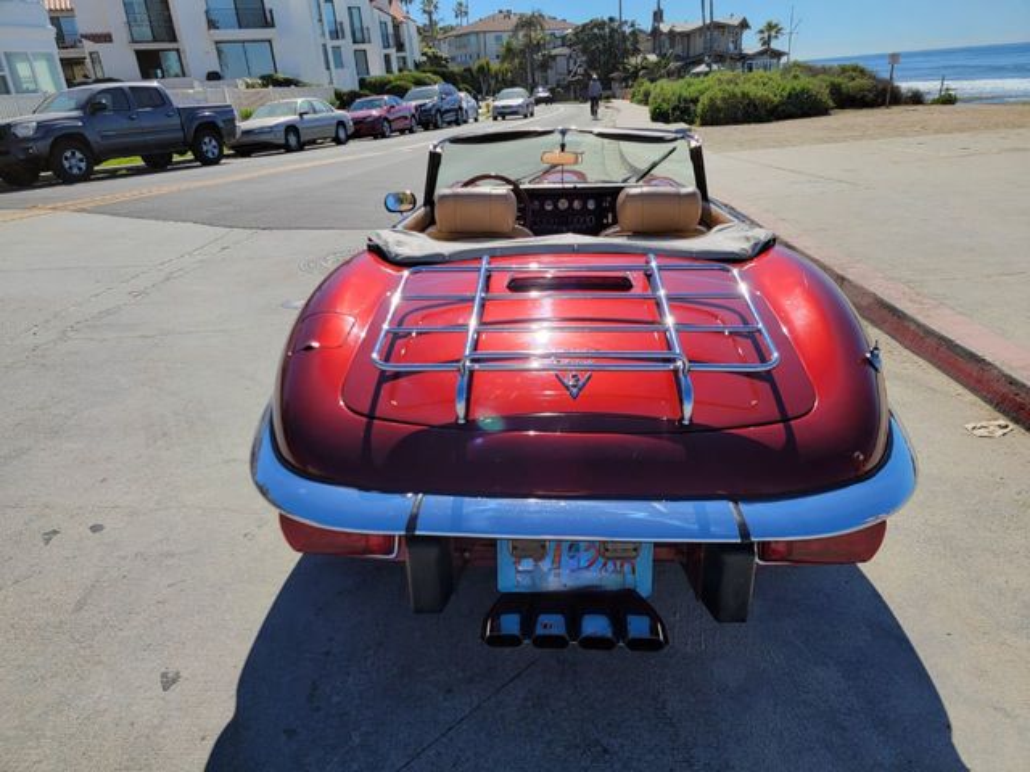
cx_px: 515
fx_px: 714
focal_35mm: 24
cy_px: 386
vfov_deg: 56.8
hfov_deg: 71.6
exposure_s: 1/1000
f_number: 1.8
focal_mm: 6.7
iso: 16
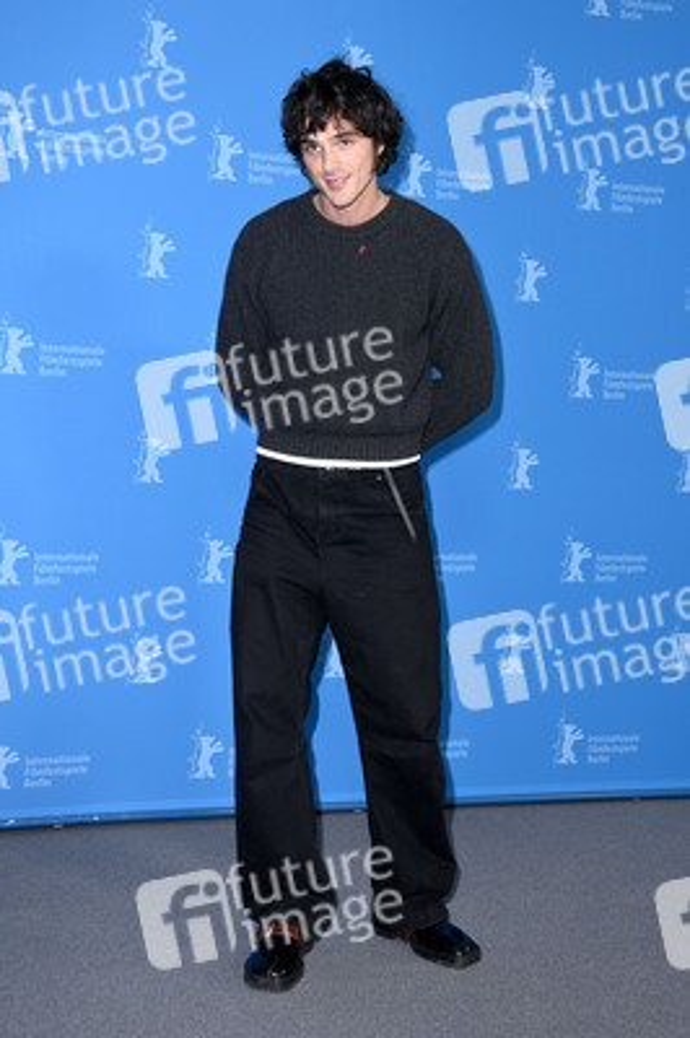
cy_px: 519
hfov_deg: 29.8
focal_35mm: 45
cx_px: 345
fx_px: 1296
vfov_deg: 43.6
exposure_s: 1/250
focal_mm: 45
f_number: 5.6
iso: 1000
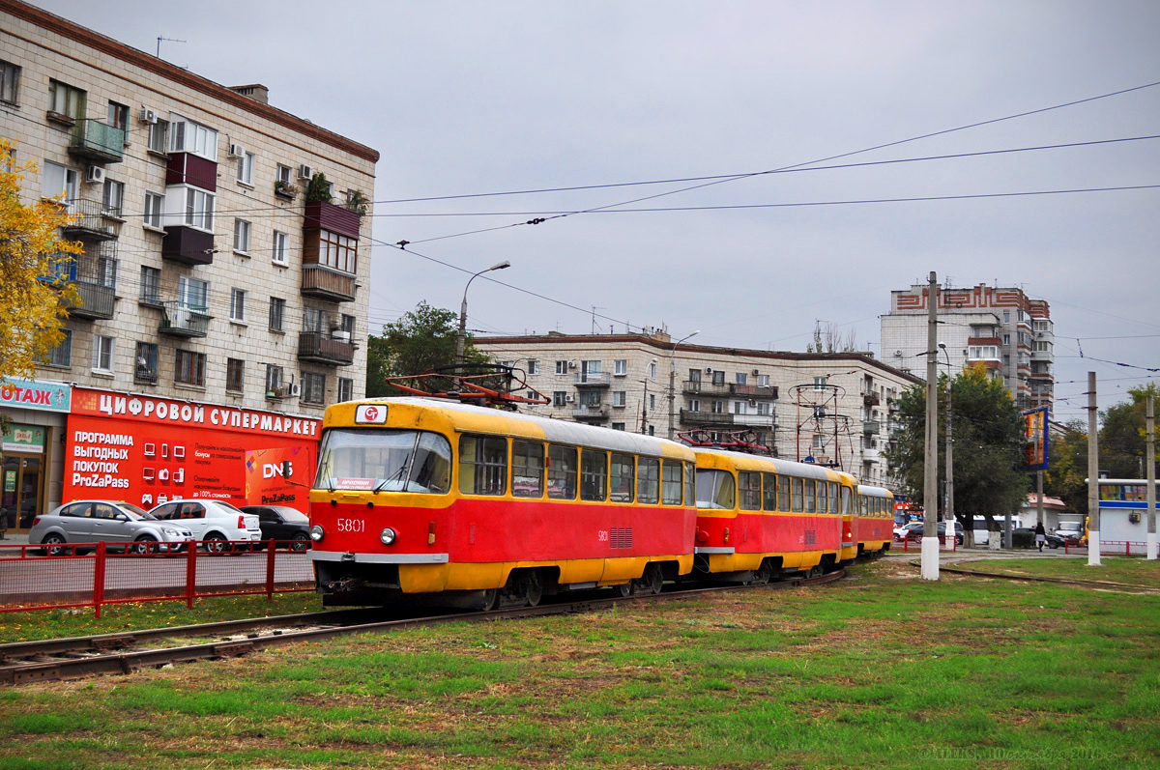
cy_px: 385
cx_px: 580
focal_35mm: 48
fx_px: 1545
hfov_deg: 41.2
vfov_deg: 28.0
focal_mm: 32
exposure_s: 1/250
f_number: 5.6
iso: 220
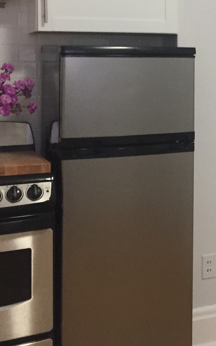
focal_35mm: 77
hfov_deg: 15.3
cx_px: 349
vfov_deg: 26.3
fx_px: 725
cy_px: 66
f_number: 2.2
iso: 125
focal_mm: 4.15
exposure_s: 1/30
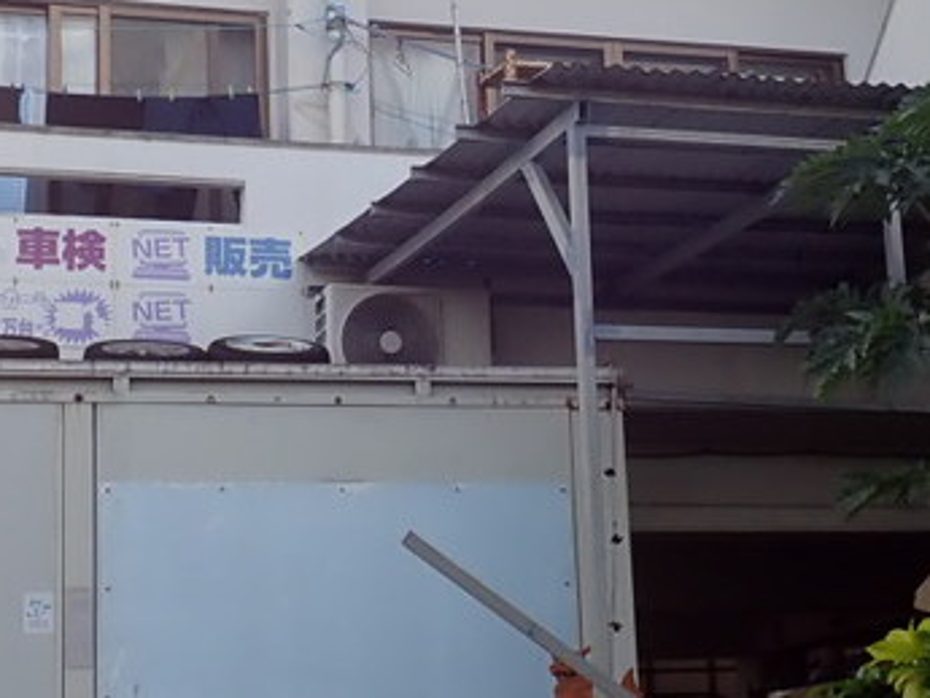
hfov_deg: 20.6
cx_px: 633
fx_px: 2553
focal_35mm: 95
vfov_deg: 15.5
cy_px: 146
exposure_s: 1/320
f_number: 3.2
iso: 100
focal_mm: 5.87
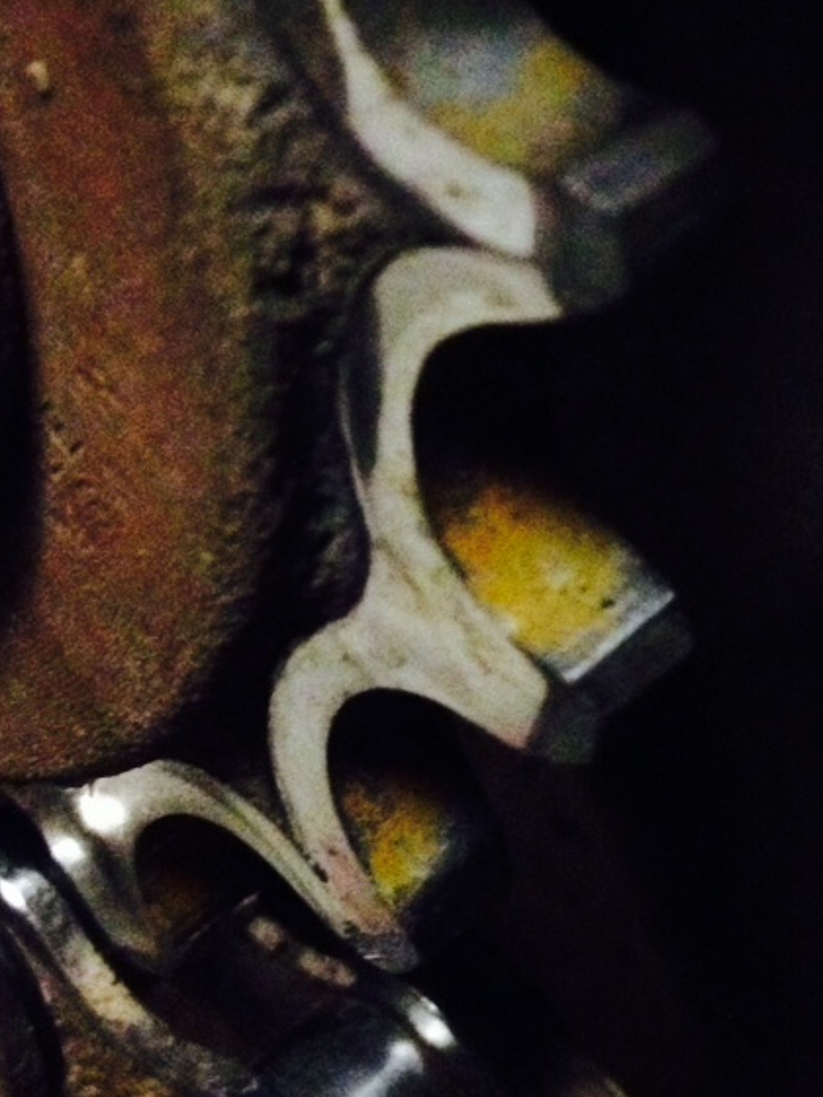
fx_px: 2536
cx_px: 670
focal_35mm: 80
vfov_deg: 24.3
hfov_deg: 18.3
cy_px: 333
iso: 800
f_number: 2.4
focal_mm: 4.28
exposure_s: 1/15
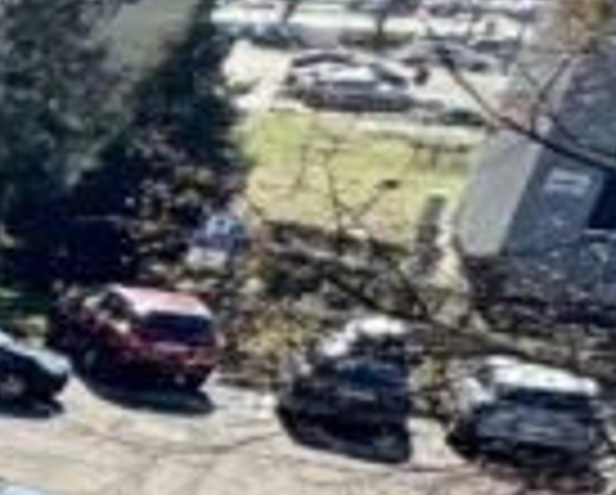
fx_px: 1862
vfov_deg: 14.8
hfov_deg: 9.1
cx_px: -1641
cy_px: 508
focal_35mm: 102
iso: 40
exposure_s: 1/501
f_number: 2.2
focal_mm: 2.22
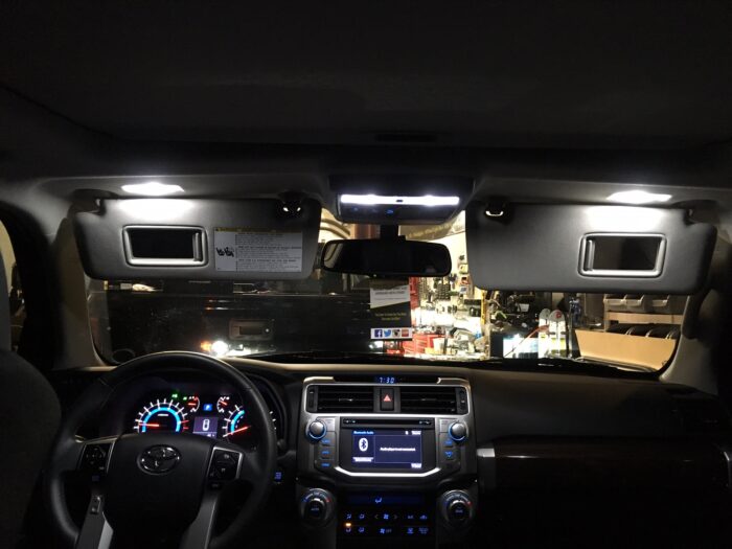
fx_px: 613
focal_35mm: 29
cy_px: 274
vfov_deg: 48.2
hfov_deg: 61.7
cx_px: 366
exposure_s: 1/15
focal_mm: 4.15
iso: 250
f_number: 2.2
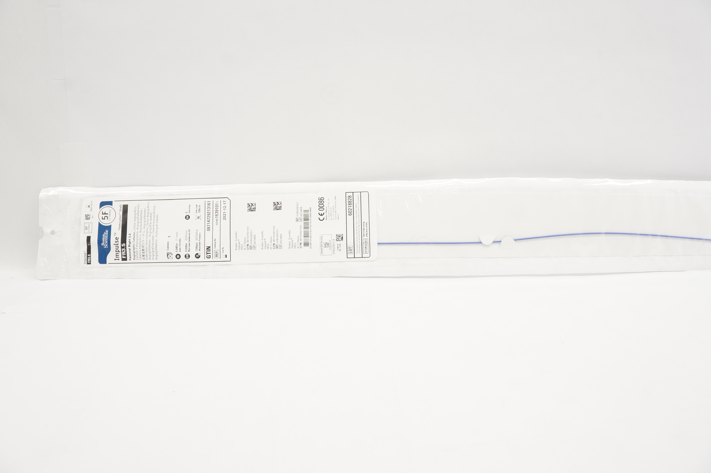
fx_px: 533
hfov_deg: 67.4
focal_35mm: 27
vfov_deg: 47.8
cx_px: 356
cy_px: 236
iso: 400
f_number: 8
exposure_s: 1/30
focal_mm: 18
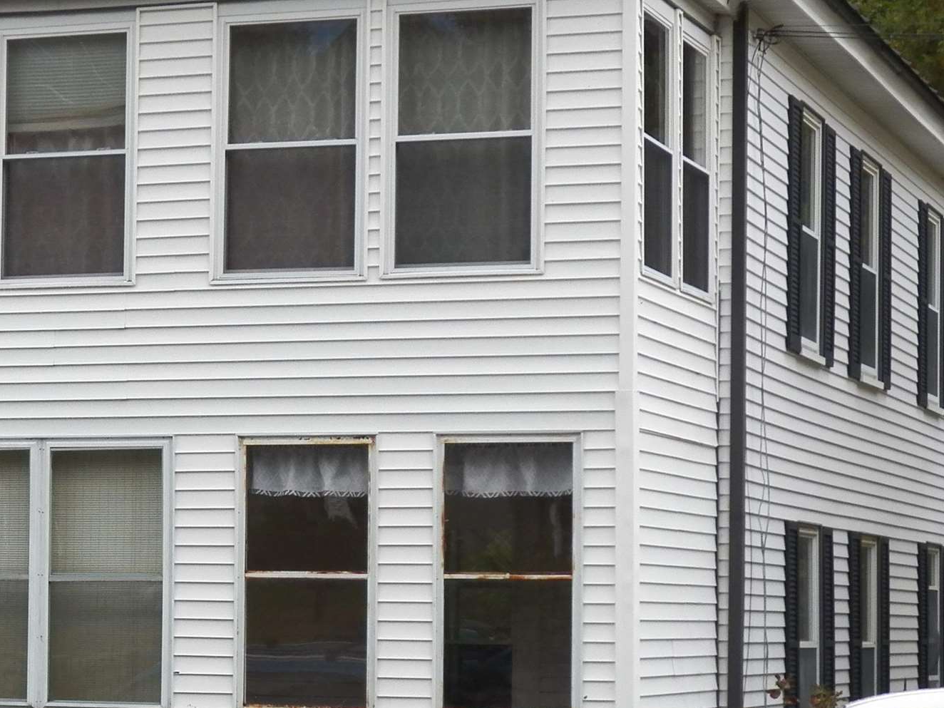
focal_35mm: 116
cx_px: 135
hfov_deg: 16.8
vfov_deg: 12.7
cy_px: 501
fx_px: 3163
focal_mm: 8.9
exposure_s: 1/160
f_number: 3.6
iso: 125
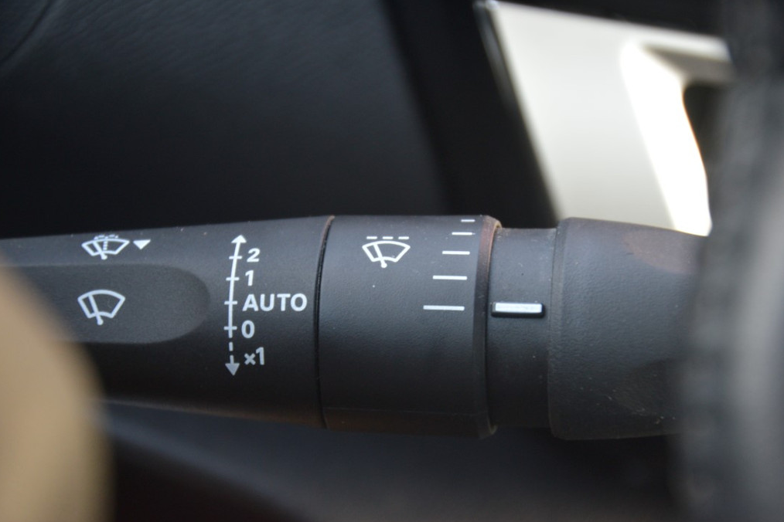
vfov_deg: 7.0
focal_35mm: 197
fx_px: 4290
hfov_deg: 10.4
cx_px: 391
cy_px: 262
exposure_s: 1/60
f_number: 6
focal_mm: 130
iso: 800
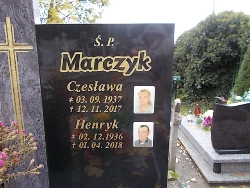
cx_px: 125
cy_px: 94
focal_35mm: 26
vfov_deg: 53.1
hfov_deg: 67.3
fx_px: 188
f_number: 3.2
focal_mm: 4.6
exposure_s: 1/30
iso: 80
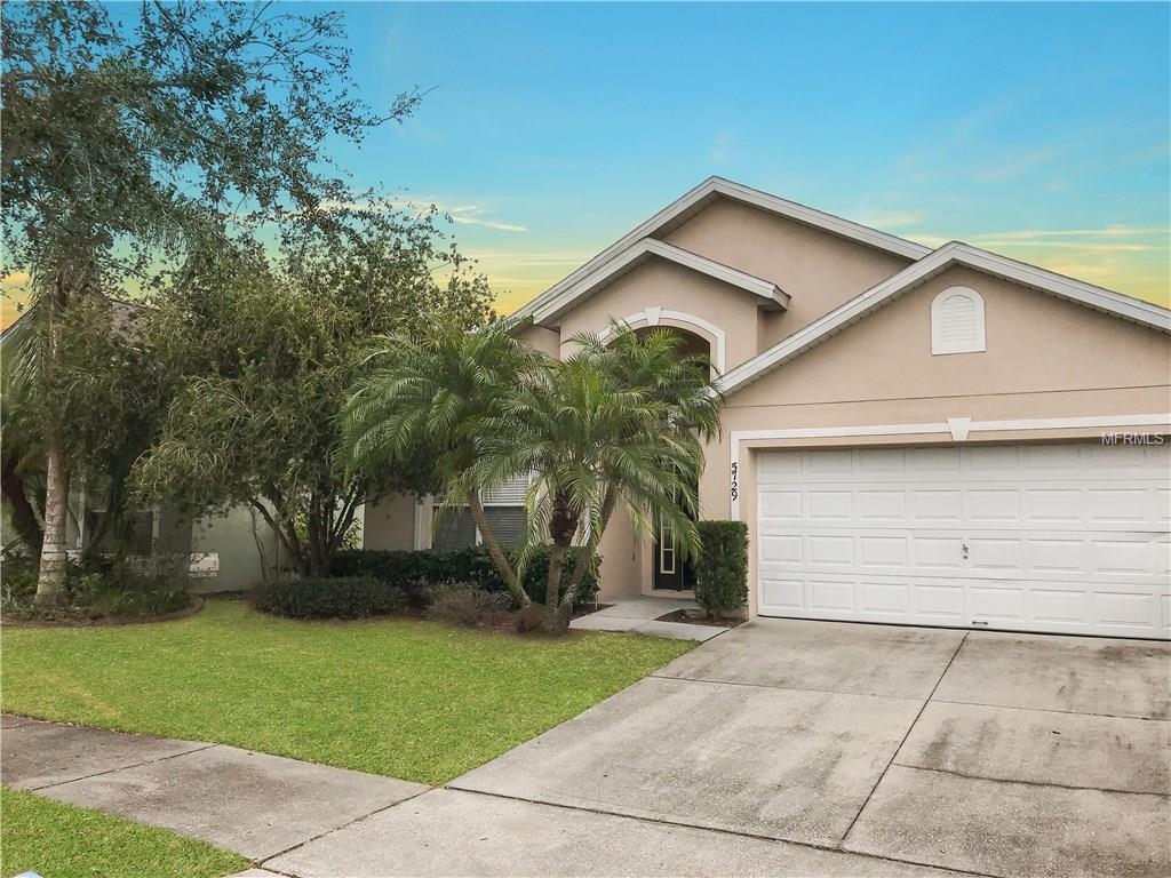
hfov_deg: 63.4
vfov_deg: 49.7
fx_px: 947
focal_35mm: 28
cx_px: 586
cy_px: 439
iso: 20
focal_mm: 3.99
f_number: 1.8
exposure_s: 1/2300
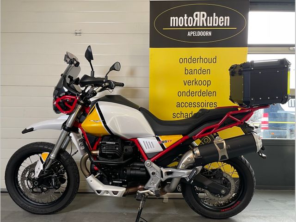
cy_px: 111
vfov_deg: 53.1
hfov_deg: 67.3
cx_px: 148
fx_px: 222
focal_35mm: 26
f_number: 1.6
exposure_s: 1/50
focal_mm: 4.2
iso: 64
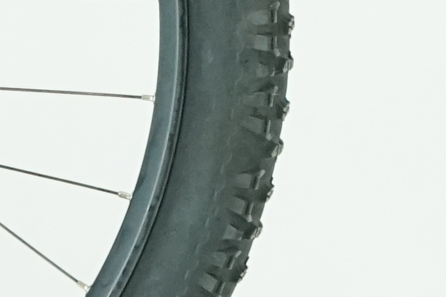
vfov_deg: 3.1
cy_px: -387
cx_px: 717
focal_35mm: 445
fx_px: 5512
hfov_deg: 4.6
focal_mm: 56
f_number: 7.1
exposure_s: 1/200
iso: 3200
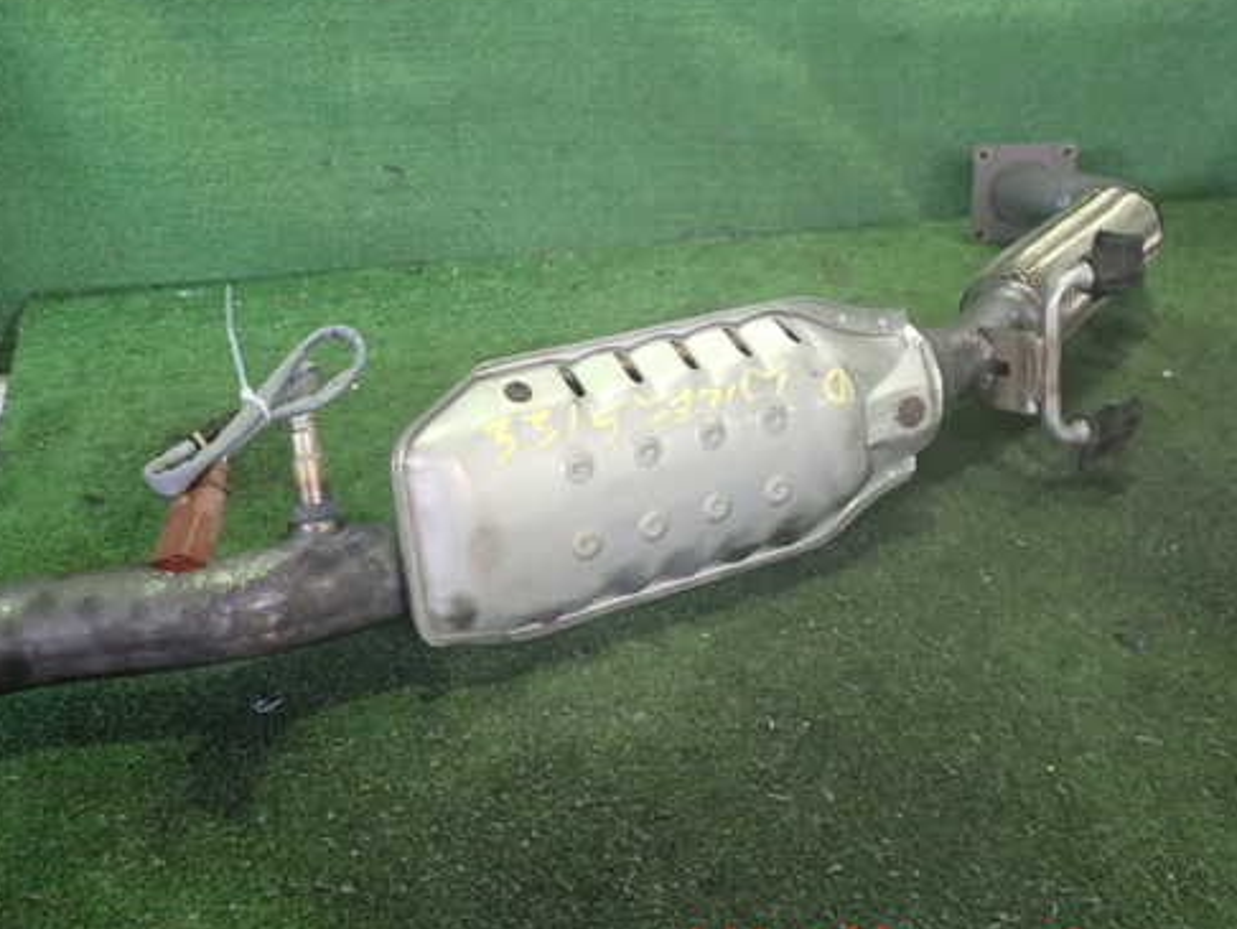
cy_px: 412
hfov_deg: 49.8
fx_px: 1323
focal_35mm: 37
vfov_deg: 38.6
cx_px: 501
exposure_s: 1/30
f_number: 2.3
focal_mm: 5.4
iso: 500
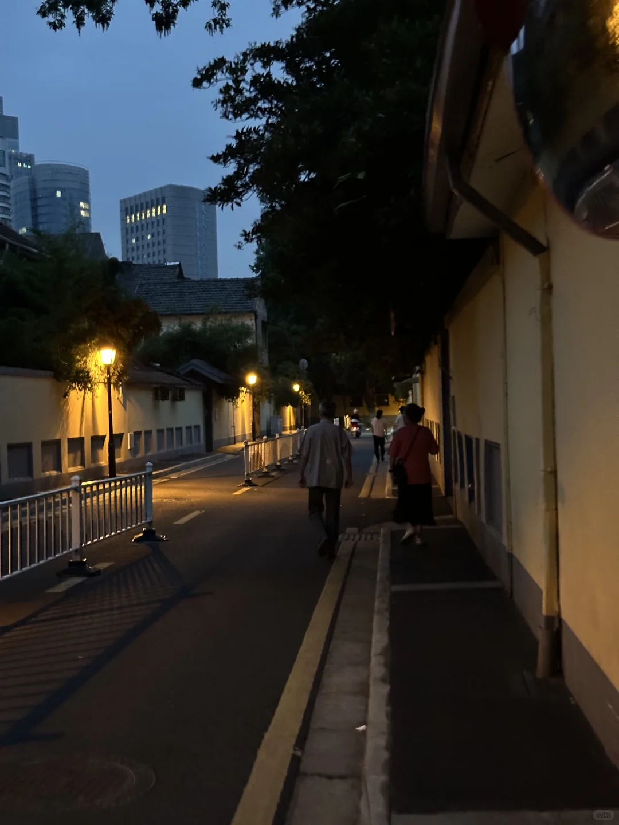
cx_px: 310
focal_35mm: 48
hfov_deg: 30.3
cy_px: 412
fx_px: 1144
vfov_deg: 39.7
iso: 640
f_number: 1.78
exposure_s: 1/25
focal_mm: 6.86
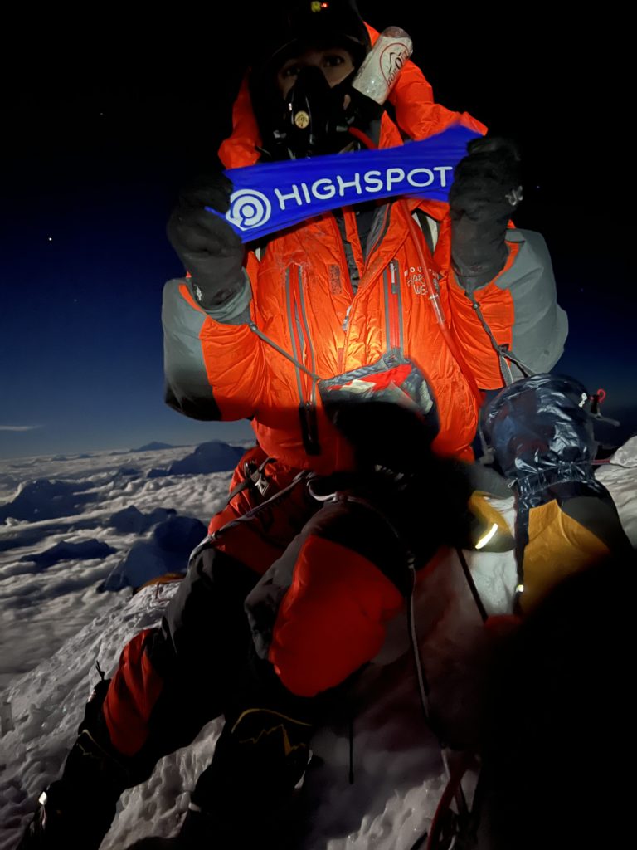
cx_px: 318
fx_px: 638
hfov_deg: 53.1
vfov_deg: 67.3
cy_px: 425
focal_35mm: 26
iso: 2500
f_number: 1.5
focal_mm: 5.7
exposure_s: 1/5
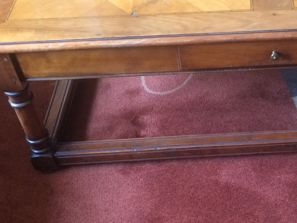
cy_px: 68
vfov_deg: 23.2
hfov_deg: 29.6
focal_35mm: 63
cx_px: 258
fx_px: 541
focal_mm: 4.15
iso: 320
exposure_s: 1/33
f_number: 2.2
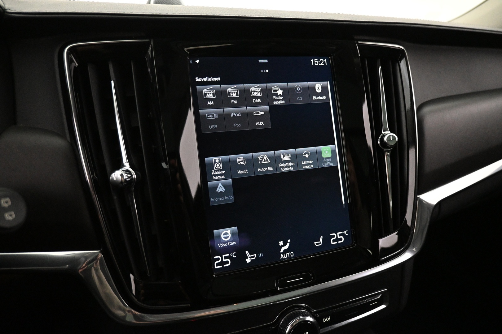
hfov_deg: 73.7
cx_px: 251
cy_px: 167
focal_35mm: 24
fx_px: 335
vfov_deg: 53.1
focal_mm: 16
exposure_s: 1/80
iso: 4000
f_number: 3.5
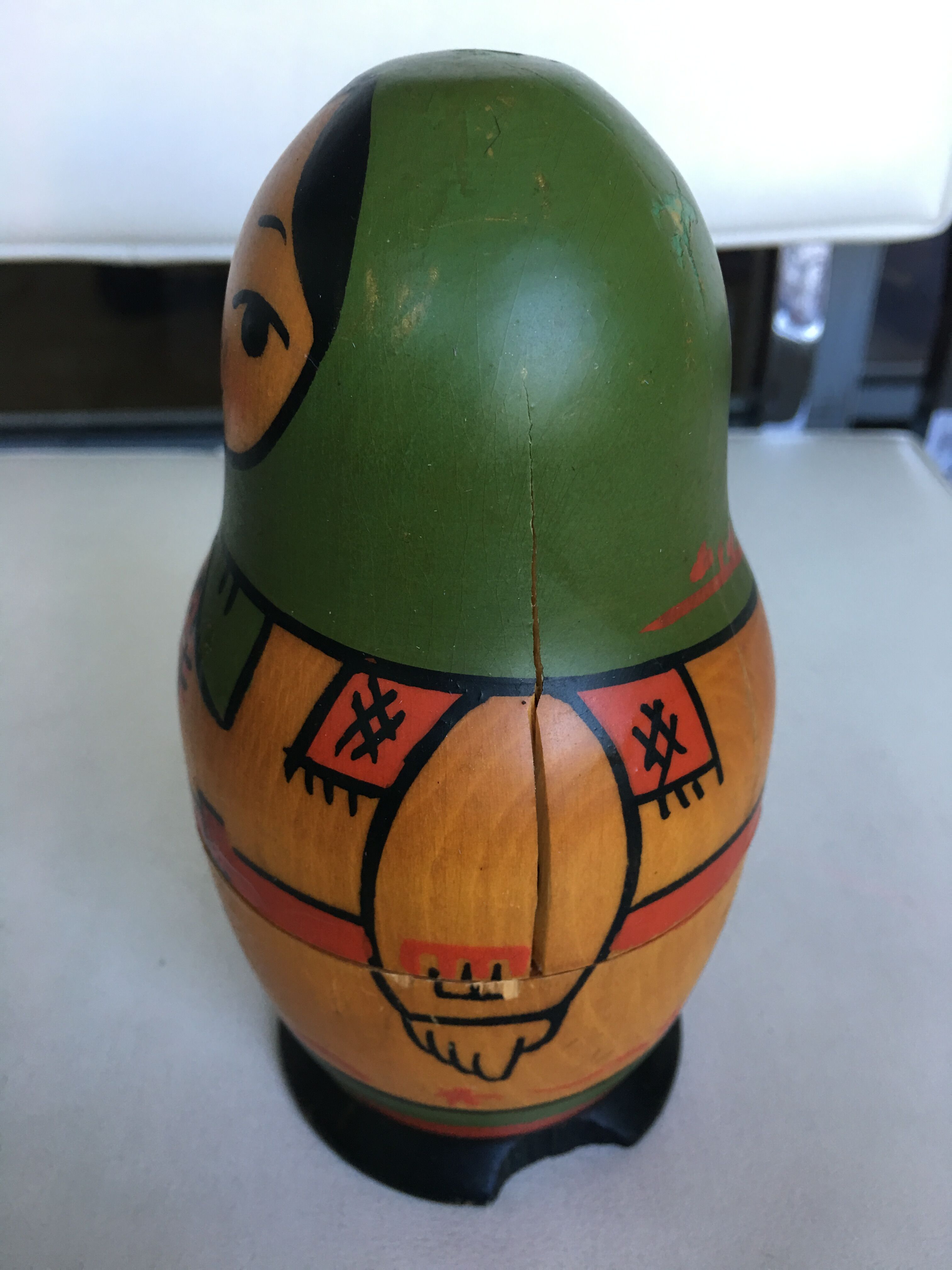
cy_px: 635
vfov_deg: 61.7
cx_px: 476
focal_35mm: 29
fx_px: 1063
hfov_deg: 48.2
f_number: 2.2
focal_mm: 4.15
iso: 40
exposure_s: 1/33
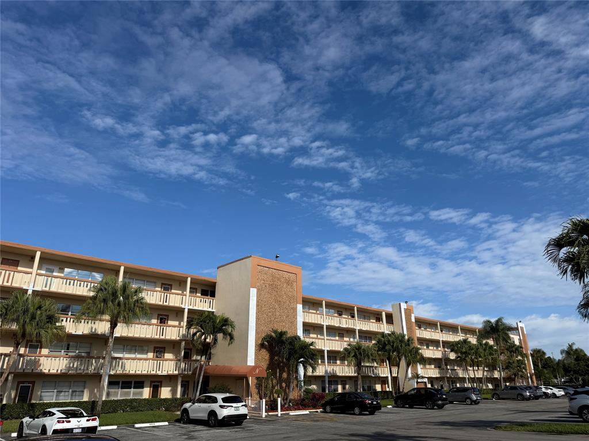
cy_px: 220
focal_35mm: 24
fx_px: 408
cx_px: 294
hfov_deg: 71.6
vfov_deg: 56.8
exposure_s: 1/7353
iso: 80
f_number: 1.78
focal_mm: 6.76
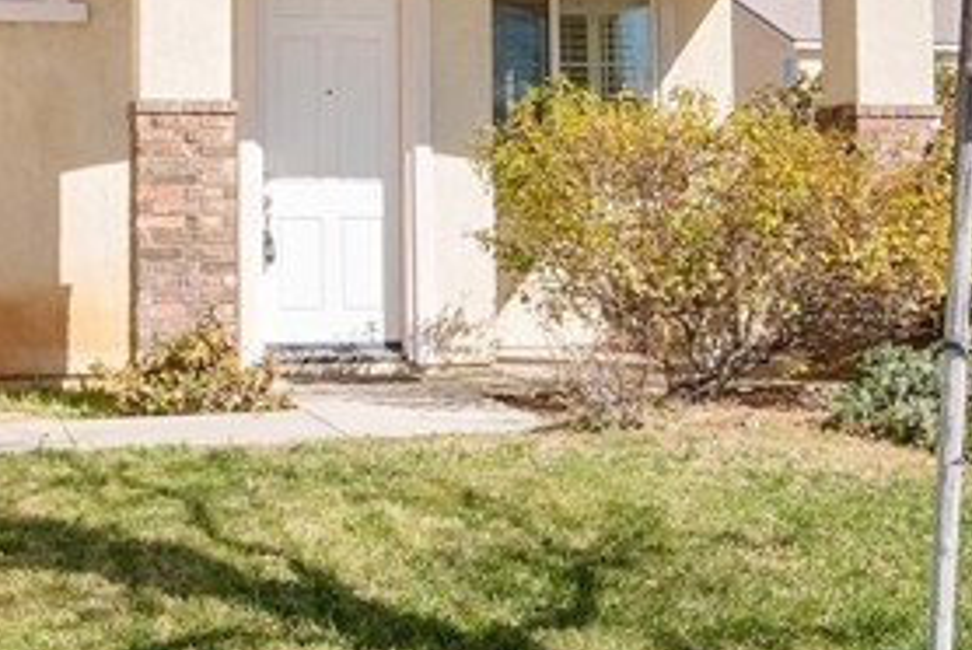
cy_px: 107
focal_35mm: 69
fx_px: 1865
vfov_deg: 19.5
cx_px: 329
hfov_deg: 29.0
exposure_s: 1/250
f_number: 22
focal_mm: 20
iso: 800
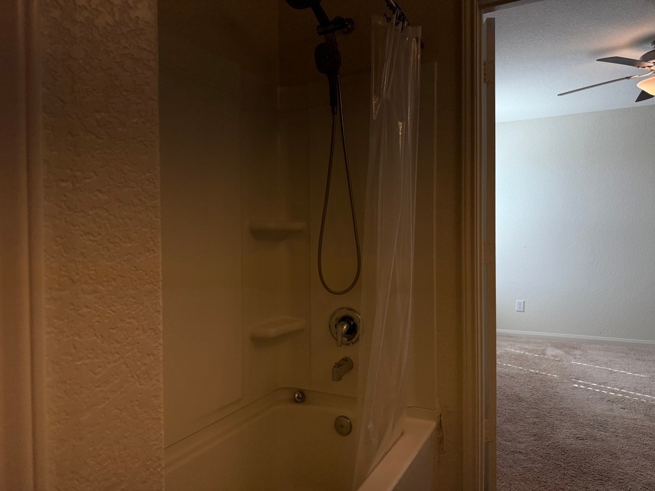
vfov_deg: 56.8
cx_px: 328
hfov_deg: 71.6
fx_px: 454
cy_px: 246
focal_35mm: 24
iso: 64
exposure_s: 1/203
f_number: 1.78
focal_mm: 6.76
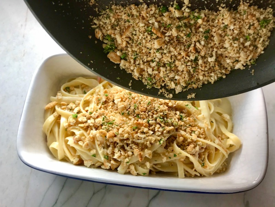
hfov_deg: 63.4
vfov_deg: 49.7
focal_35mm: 28
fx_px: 222
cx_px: 138
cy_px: 104
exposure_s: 1/40
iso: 25
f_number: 1.8
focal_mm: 3.99
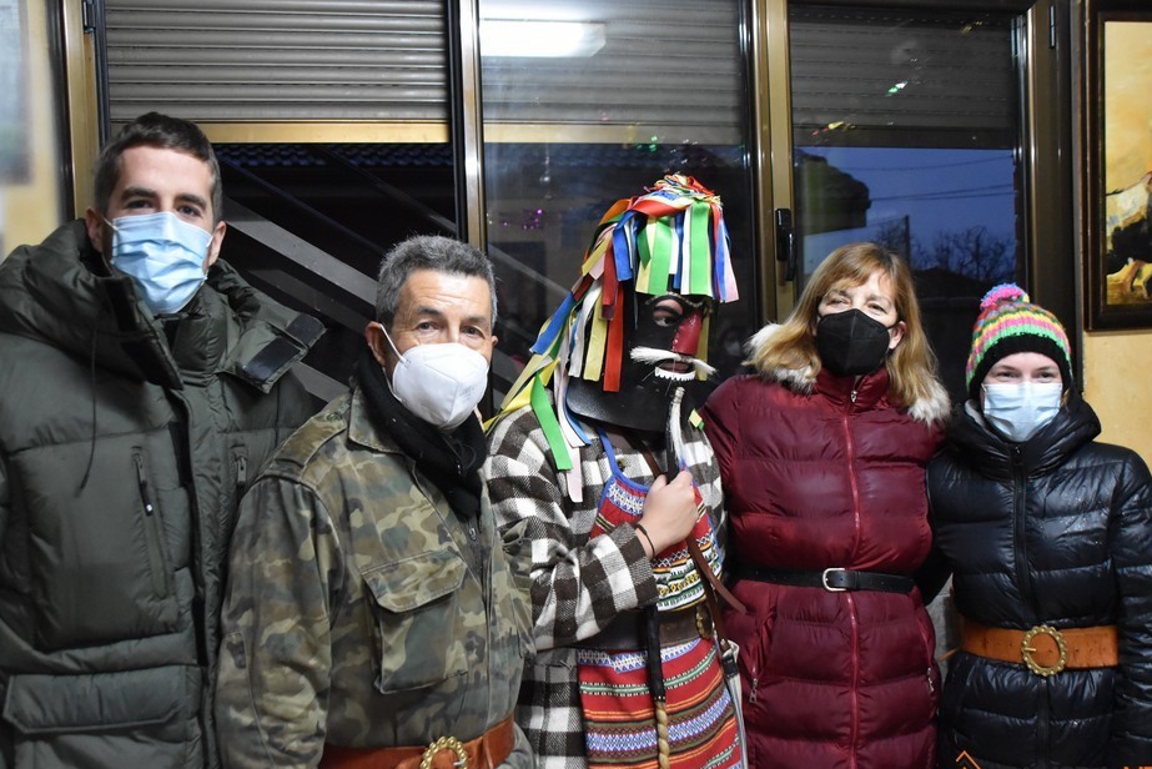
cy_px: 394
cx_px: 574
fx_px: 1248
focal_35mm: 39
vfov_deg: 34.2
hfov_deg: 49.5
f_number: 4
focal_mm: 24
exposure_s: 1/60
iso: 4500
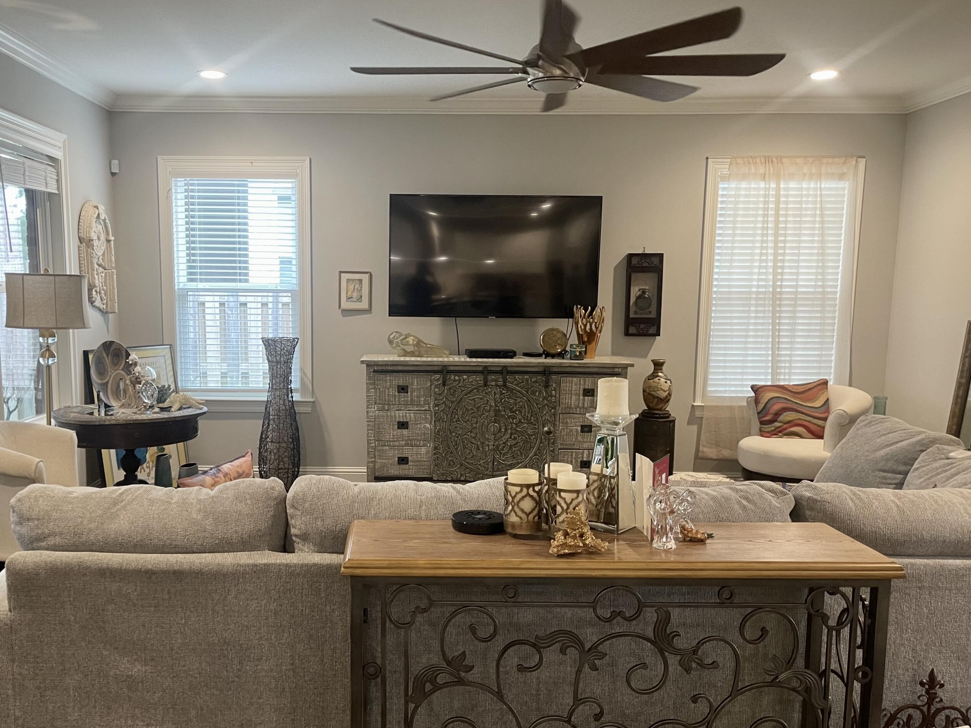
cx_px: 411
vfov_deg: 45.4
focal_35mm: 31
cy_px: 402
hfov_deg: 58.1
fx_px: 869
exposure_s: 1/60
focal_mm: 5.1
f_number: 1.6
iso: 250
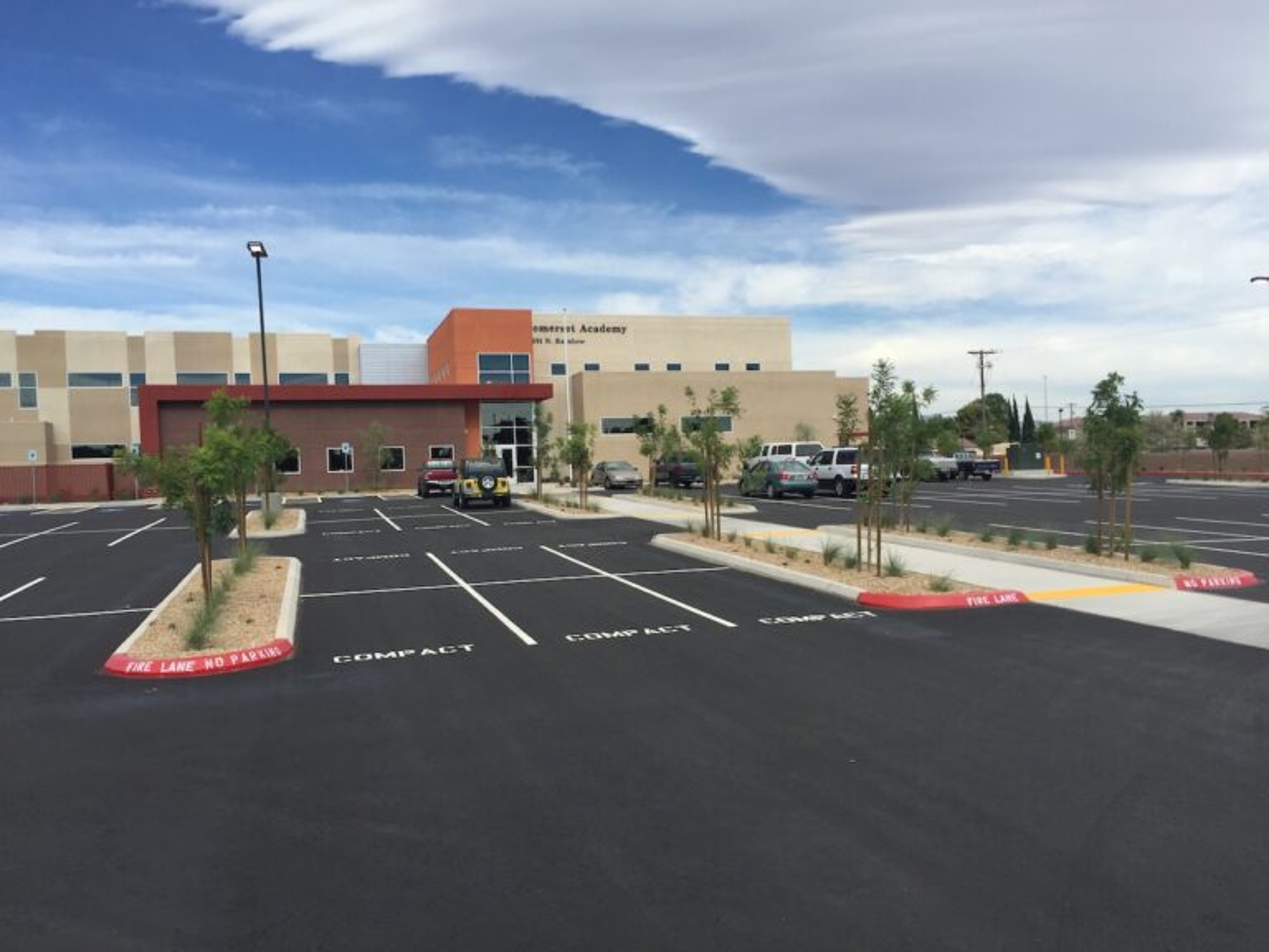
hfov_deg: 61.7
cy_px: 476
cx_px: 634
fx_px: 1063
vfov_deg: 48.2
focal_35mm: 29
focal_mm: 4.15
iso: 32
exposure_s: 1/1721
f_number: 2.2
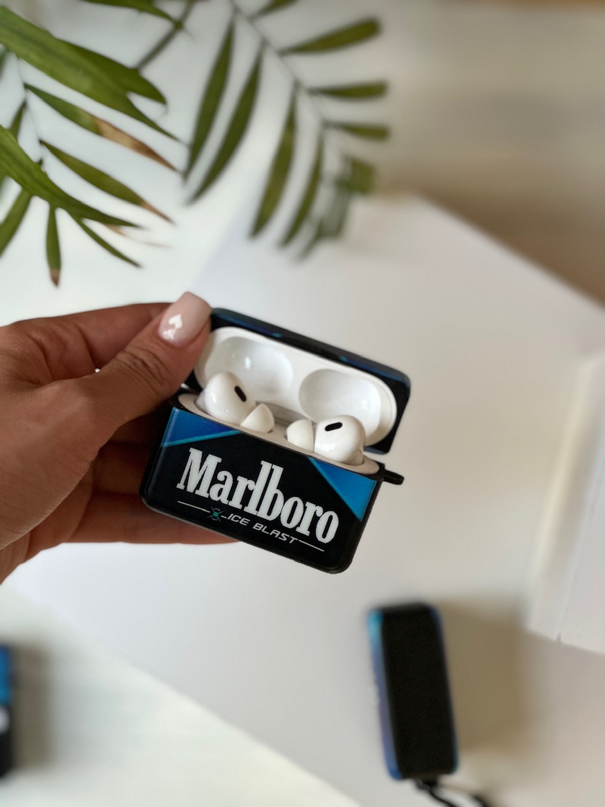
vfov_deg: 25.3
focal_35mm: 77
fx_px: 1794
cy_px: 404
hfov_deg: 19.1
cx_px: 302
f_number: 2.8
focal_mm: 9
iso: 200
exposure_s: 1/40
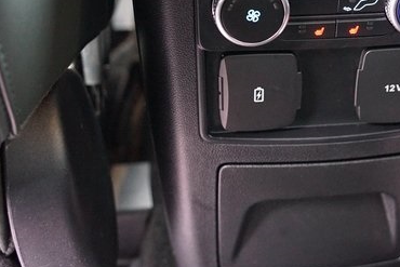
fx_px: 711
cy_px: 62
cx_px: 292
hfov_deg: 31.0
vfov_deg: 21.1
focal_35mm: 64
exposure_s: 1/13
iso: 6400
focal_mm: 37
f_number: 3.2
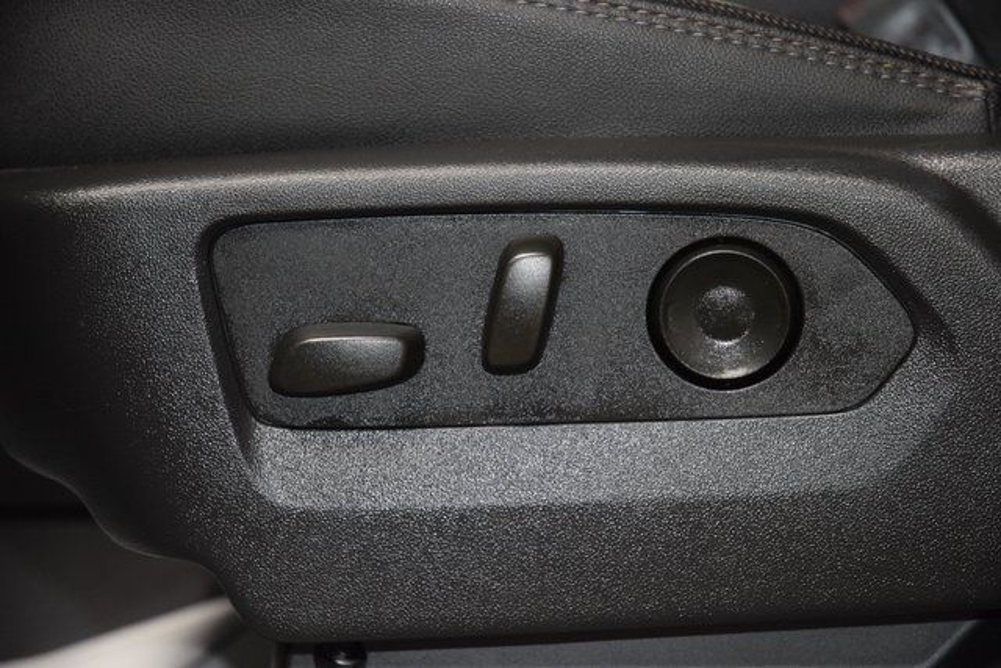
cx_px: 500
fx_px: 2920
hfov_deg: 19.5
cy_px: 334
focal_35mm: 105
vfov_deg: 13.0
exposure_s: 1/40
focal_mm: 70
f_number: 4.5
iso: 2000
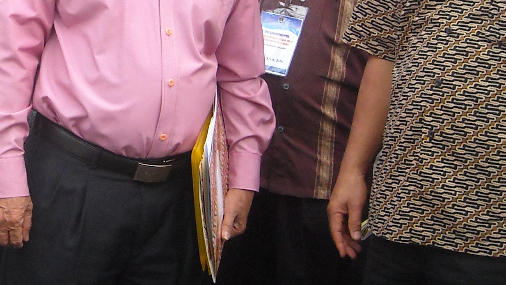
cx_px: 10
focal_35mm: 95
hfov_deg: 21.7
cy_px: -41
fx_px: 1275
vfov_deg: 12.5
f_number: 2.8
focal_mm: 5.7
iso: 154
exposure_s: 1/201
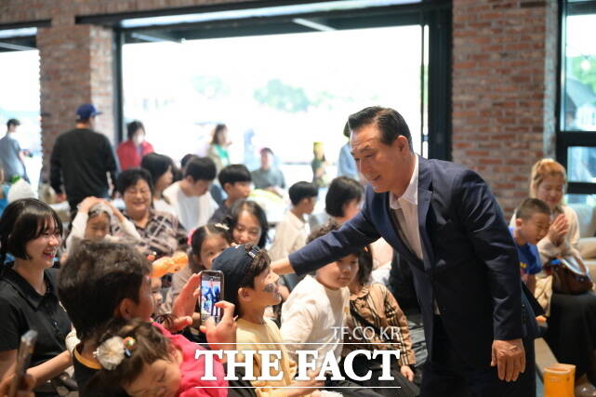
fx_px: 910
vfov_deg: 24.6
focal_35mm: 55
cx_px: 298
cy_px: 198
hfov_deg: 36.3
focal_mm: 55
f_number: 2.8
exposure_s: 1/160
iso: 3200
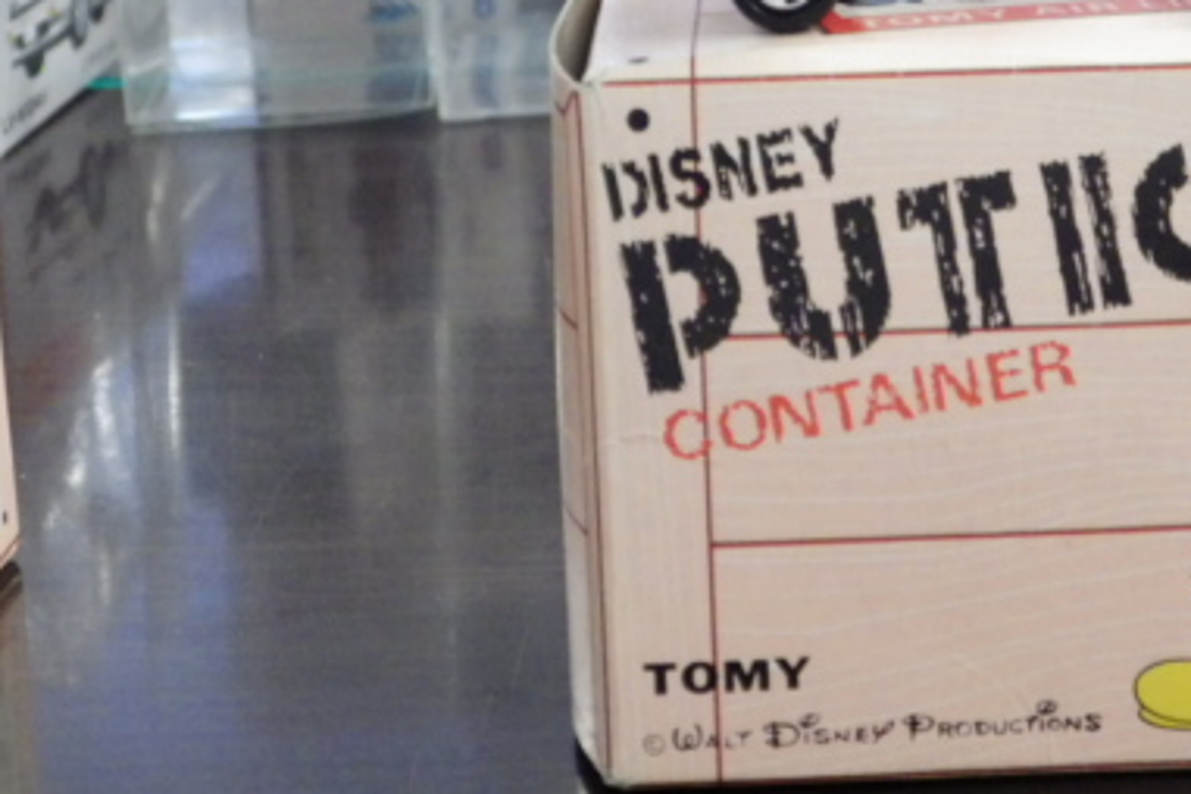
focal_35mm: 124
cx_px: 978
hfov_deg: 16.4
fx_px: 4102
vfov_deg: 11.0
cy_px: 56
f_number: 4.2
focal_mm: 12.8
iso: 800
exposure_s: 1/40
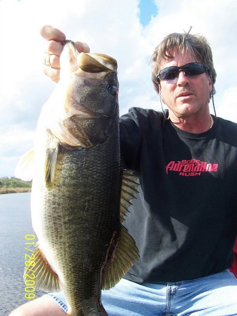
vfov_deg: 50.1
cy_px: 158
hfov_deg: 38.7
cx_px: 118
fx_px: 338
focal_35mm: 37
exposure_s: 1/250
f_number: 5.6
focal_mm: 5.6
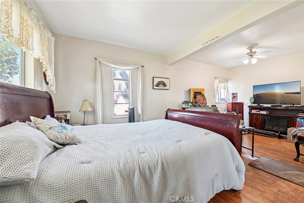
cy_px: 102
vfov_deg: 85.4
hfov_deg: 108.3
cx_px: 152
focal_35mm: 13
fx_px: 110
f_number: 8
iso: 250
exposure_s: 1/2
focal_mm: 13
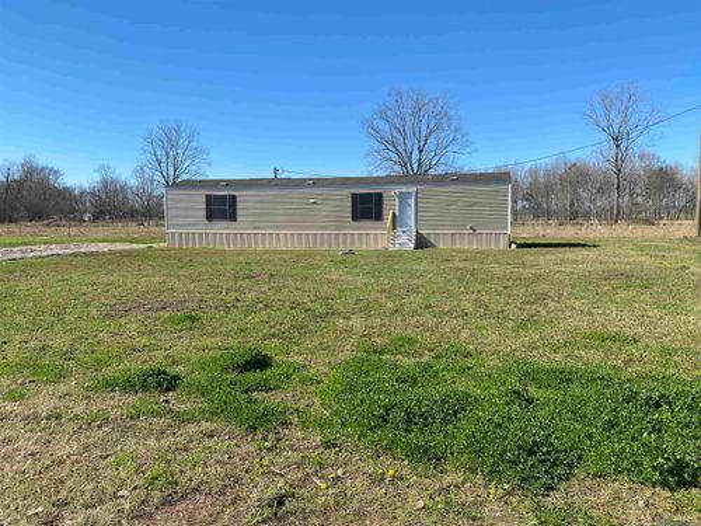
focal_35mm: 26
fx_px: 527
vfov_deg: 53.1
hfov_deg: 67.3
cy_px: 263
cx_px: 350
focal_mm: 4.25
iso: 32
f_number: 1.8
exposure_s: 1/2410
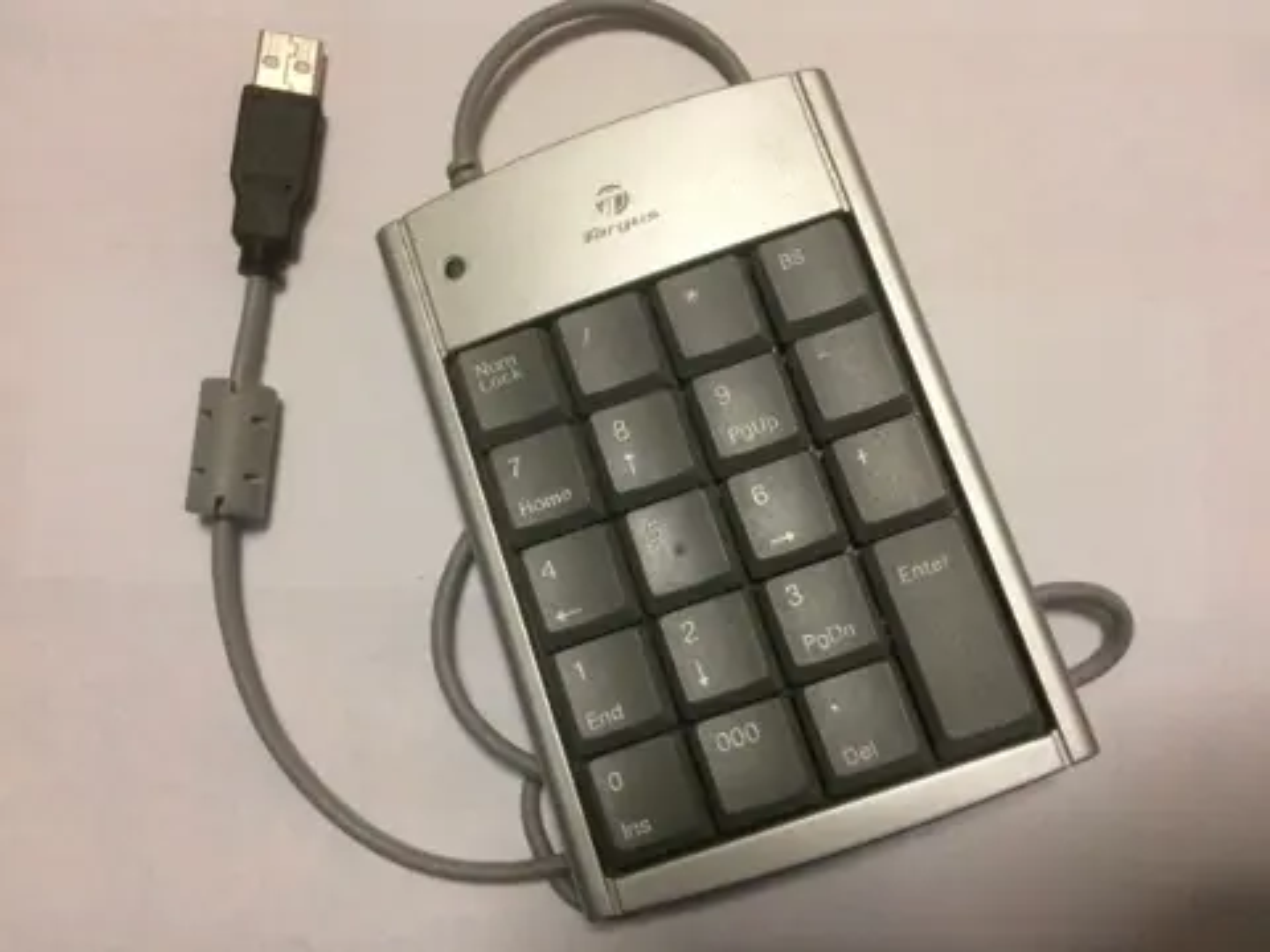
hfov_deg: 61.7
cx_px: 635
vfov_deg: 48.2
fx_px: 1064
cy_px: 476
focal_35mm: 29
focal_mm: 4.15
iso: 160
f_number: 2.2
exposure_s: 1/33
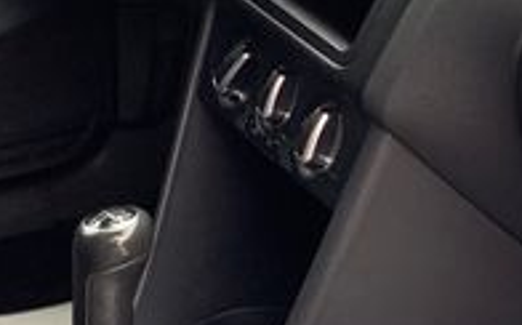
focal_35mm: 144
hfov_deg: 14.4
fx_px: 2046
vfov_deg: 9.1
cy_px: 274
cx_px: 498
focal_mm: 4.25
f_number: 1.8
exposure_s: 1/75
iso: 100
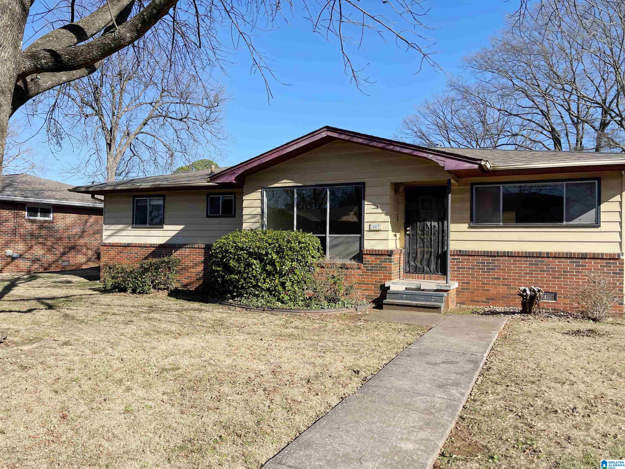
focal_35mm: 25
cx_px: 312
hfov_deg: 69.4
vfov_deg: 54.9
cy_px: 234
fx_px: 451
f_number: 1.6
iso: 32
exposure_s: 1/2488
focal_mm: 5.1
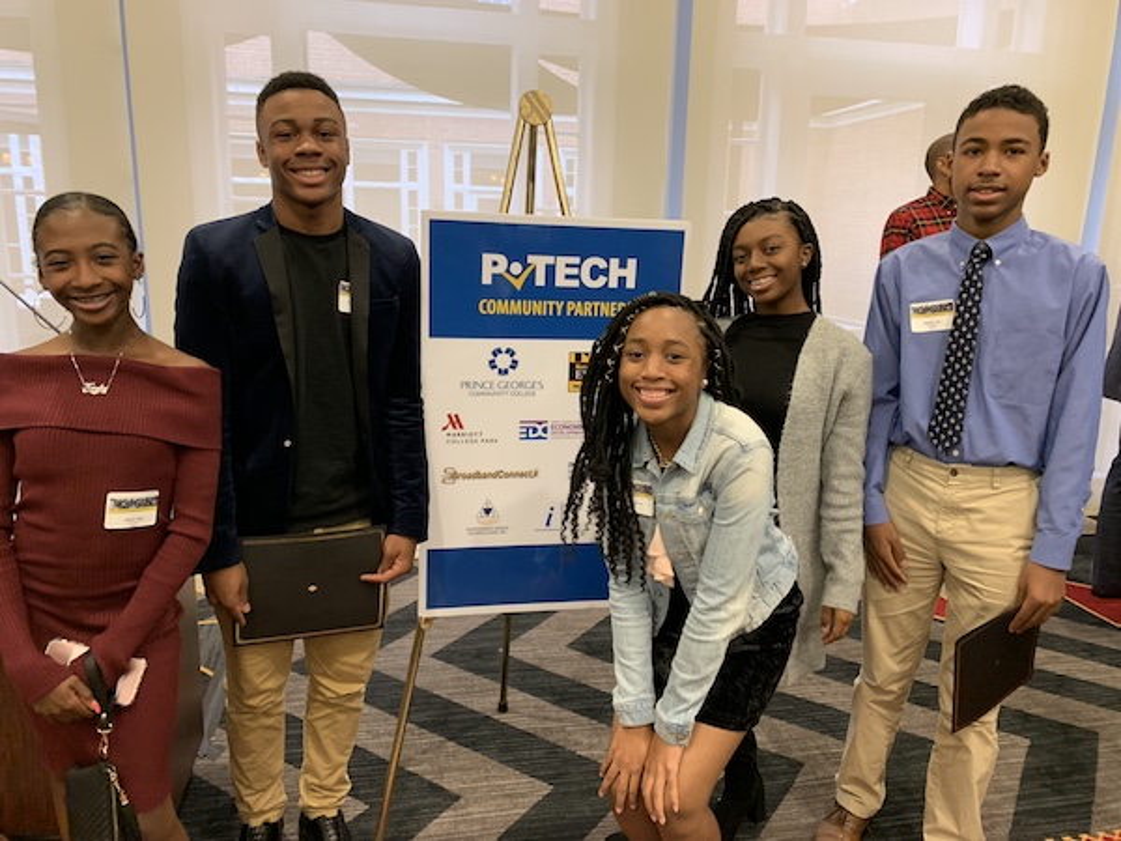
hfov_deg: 67.3
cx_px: 560
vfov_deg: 53.1
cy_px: 420
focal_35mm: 26
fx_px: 842
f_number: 1.8
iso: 250
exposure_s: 1/40
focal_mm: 4.25
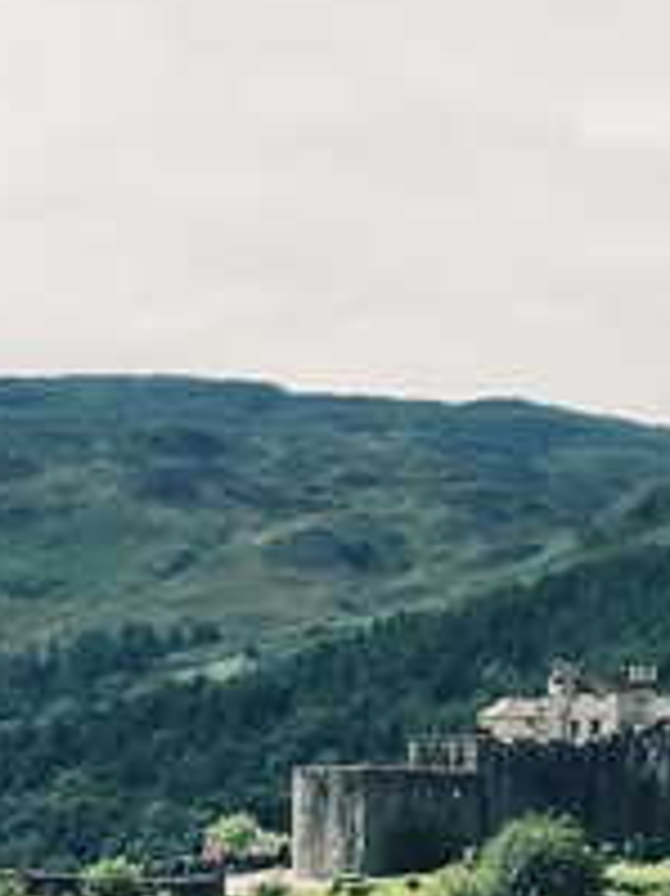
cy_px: 545
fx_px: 3617
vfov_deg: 14.1
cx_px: 800
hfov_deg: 10.4
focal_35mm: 140
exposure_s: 1/2326
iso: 32
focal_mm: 4.15
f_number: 2.2
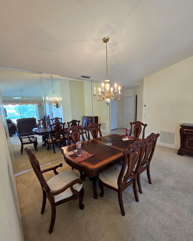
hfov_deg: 87.9
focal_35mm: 14
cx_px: 99
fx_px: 100
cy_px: 124
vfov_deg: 100.7
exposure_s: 1/60
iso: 160
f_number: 2.2
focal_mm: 2.2
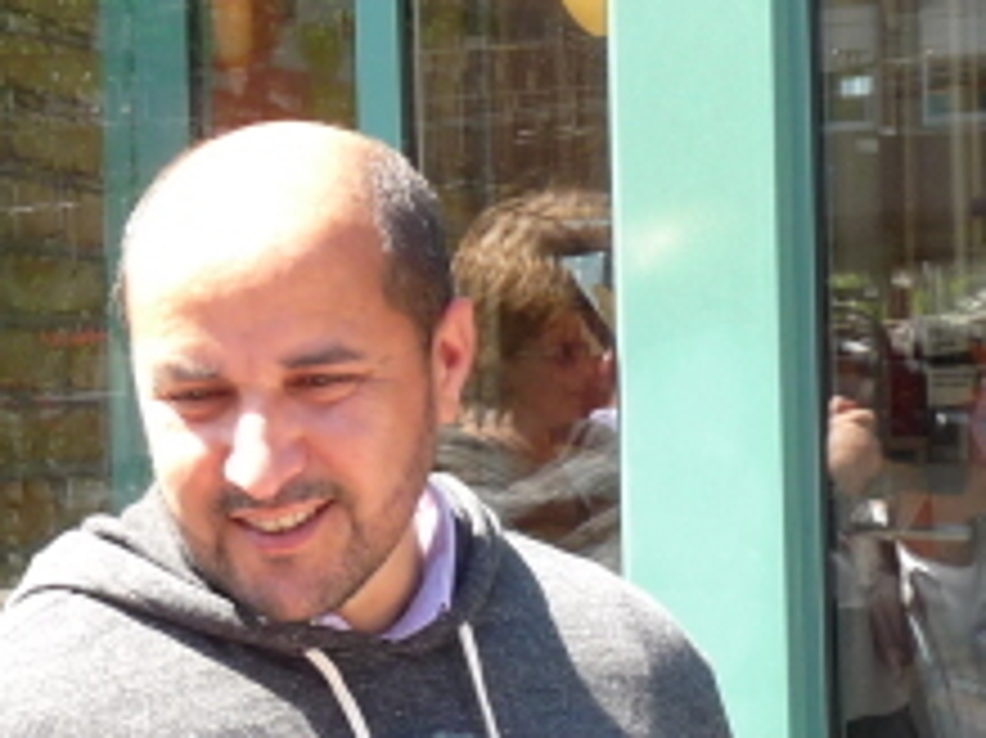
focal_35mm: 114
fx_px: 3245
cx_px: 59
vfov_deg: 13.0
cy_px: 482
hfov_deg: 17.0
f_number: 3.2
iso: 100
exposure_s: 1/125
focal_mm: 4.8
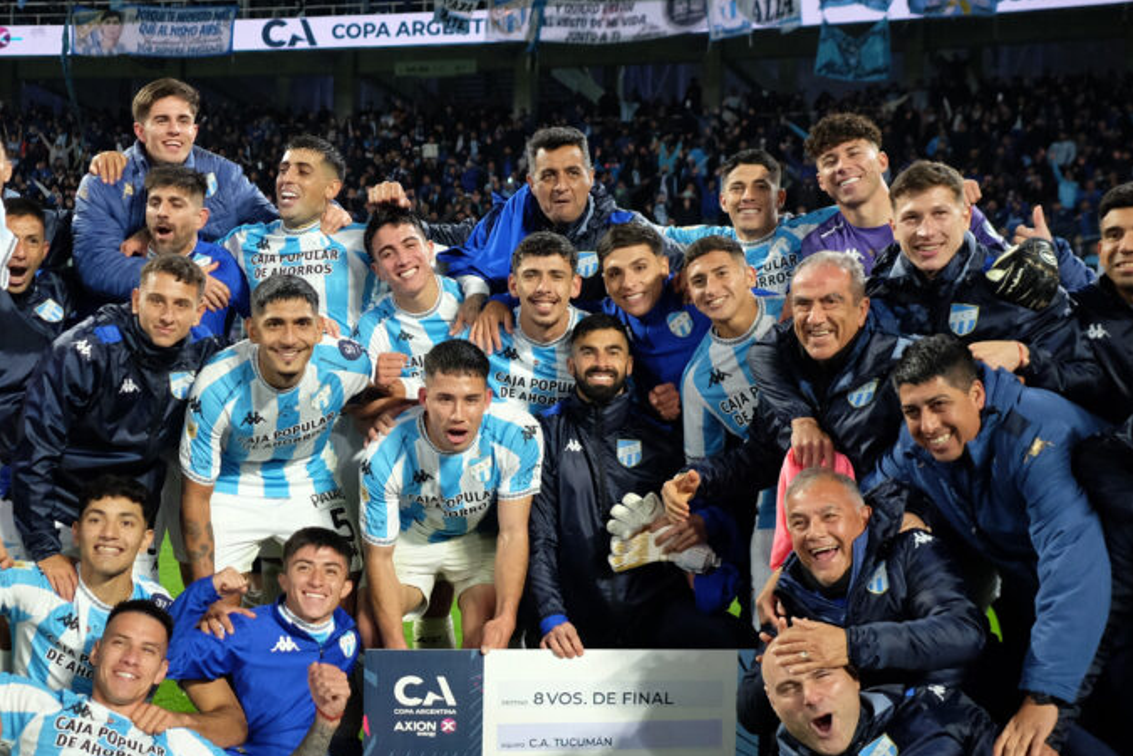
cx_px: 401
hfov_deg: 37.2
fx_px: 1668
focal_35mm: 53
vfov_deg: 25.5
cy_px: 437
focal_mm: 23
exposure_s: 1/1000
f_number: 2
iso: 1600
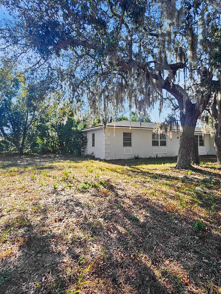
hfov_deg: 68.3
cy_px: 147
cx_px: 126
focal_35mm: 19
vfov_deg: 84.7
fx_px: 162
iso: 50
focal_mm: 2.2
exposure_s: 1/620
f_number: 2.2
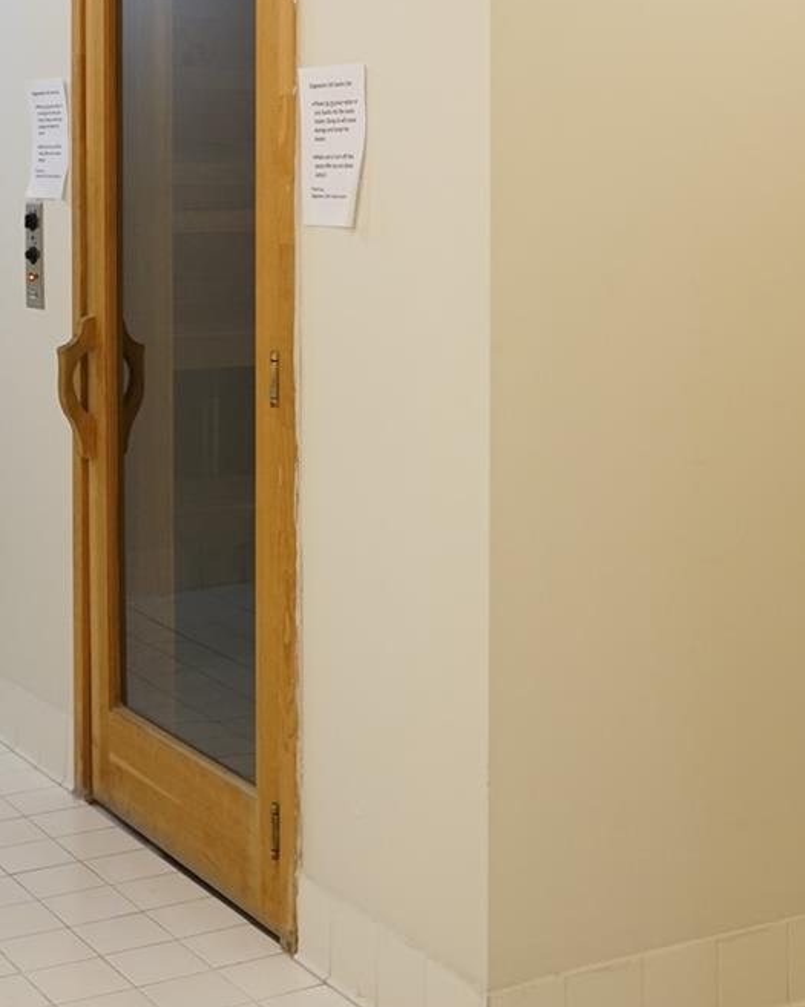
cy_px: 219
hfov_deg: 23.8
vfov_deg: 29.0
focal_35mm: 64
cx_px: 307
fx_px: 1907
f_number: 3.5
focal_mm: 28
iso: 1000
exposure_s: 1/60
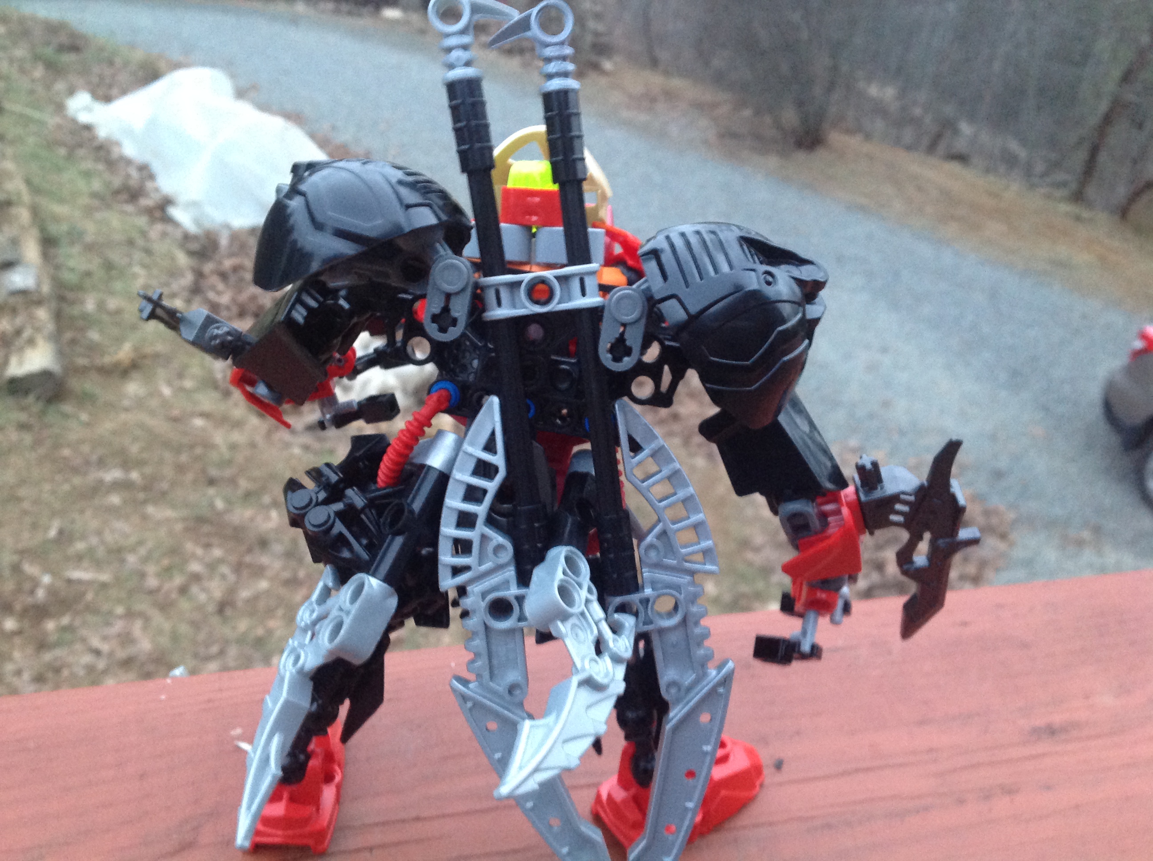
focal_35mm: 35
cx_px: 576
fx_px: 1164
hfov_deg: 52.7
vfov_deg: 40.6
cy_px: 430
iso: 320
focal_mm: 4.28
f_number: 2.4
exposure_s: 1/15
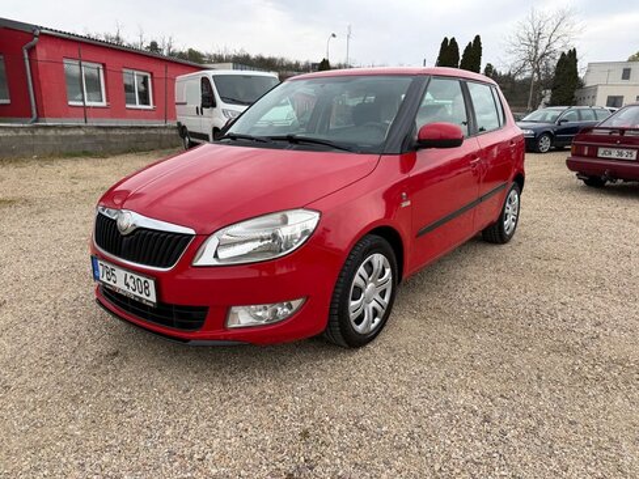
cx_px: 320
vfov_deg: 56.8
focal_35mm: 24
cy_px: 240
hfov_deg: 71.6
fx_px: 443
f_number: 1.78
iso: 80
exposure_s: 1/979
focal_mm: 6.76
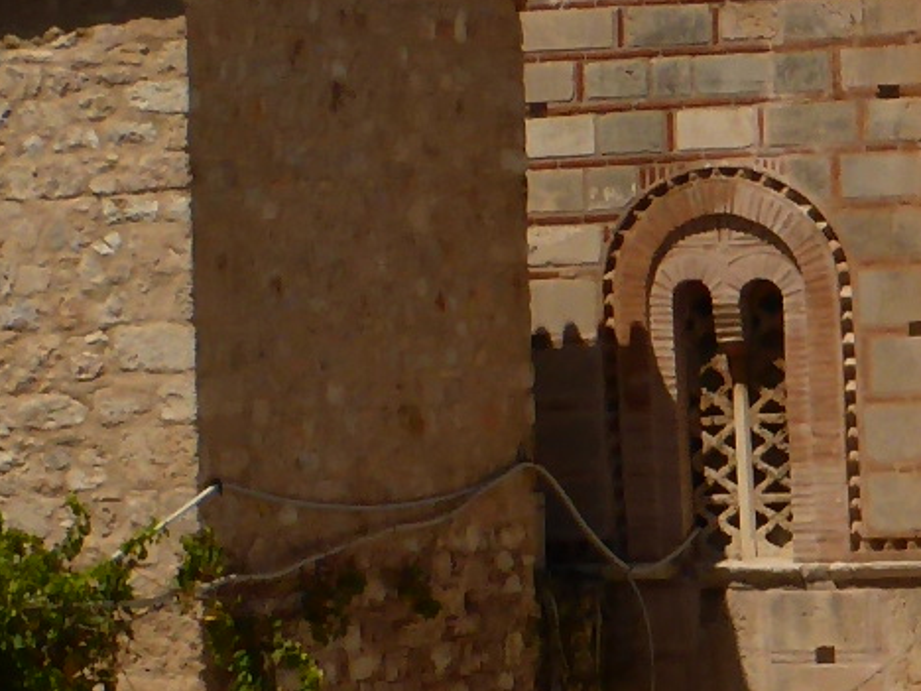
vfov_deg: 9.0
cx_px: 858
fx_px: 4363
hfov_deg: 12.0
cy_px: 413
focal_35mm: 164
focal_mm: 5.4
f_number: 4.5
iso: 100
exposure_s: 1/1600
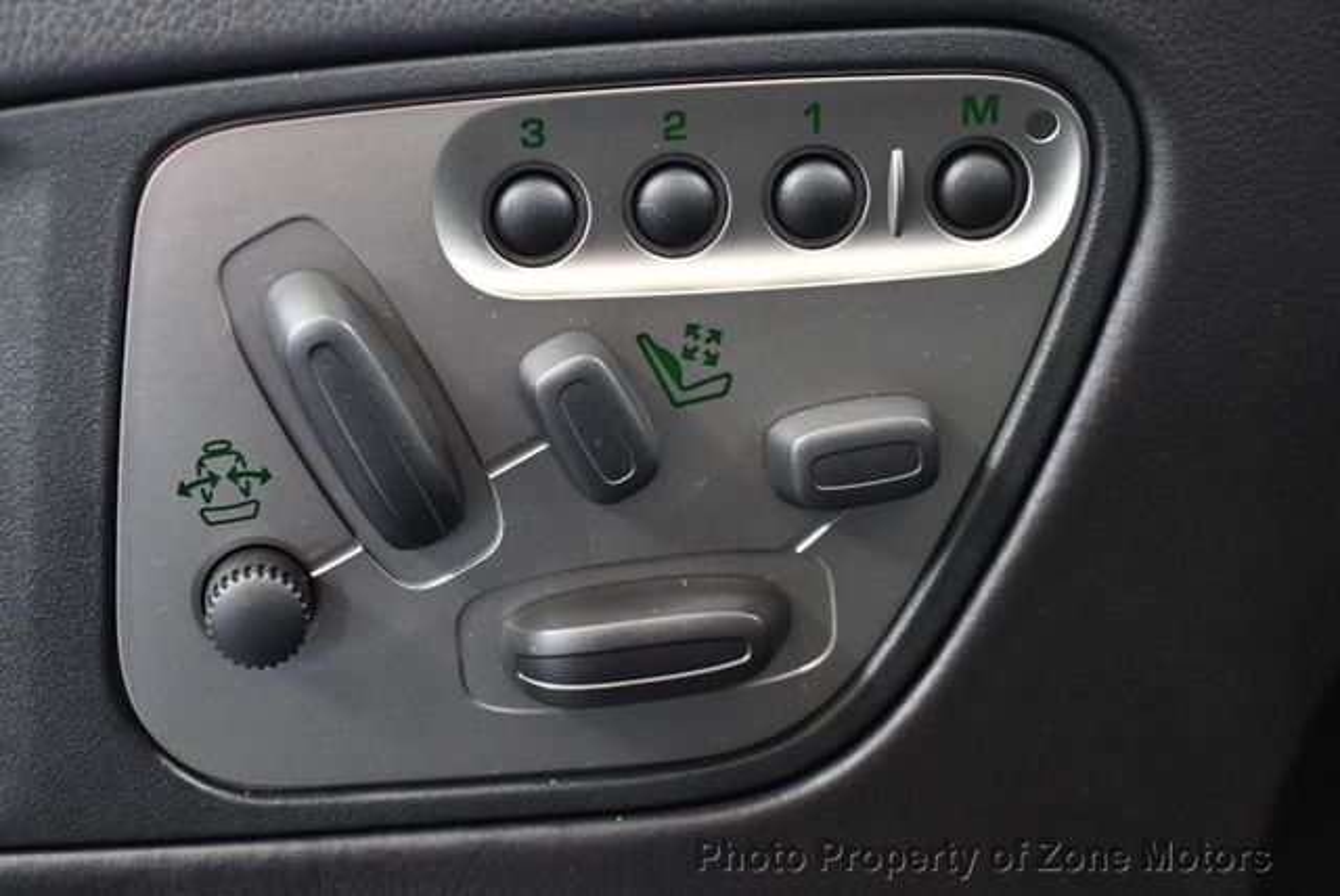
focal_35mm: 62
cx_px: 670
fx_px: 2310
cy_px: 448
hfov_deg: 32.4
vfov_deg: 22.0
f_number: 4.2
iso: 4000
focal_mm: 31
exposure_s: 1/60
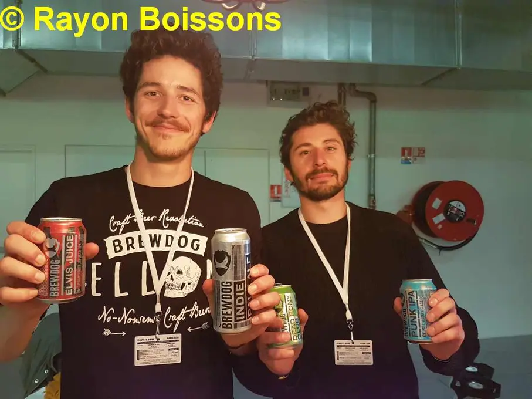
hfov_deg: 67.3
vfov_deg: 53.1
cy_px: 200
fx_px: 400
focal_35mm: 26
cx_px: 266
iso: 200
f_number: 1.7
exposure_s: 1/17
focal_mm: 4.2
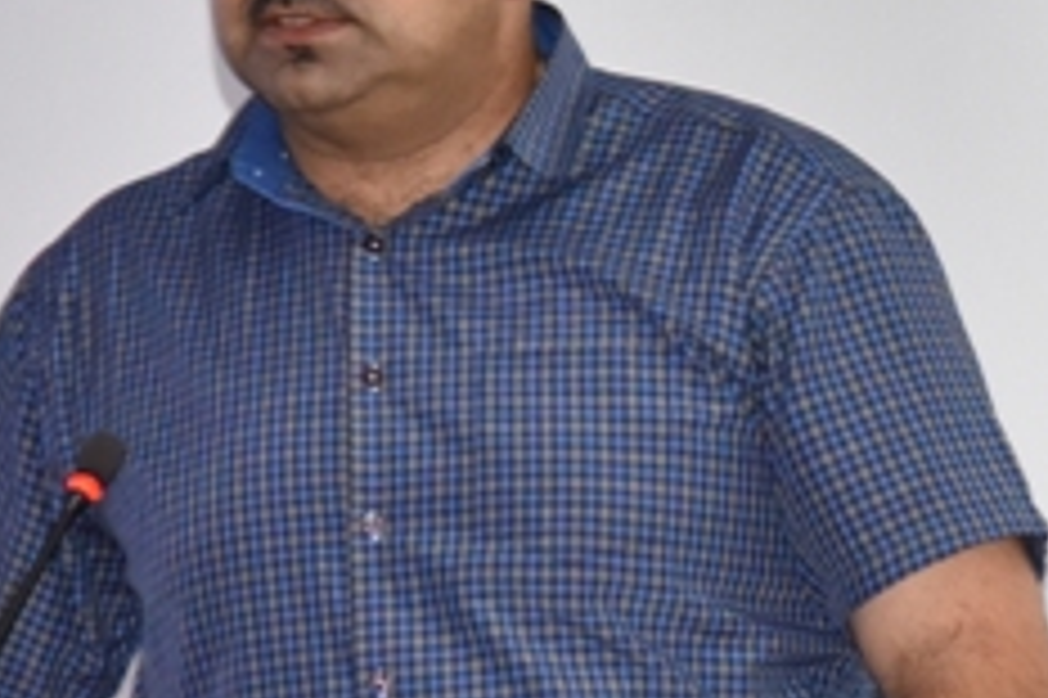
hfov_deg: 3.9
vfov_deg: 2.6
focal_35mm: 528
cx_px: 621
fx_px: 15359
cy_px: 182
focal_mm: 120
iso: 3200
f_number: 7.1
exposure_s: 1/100
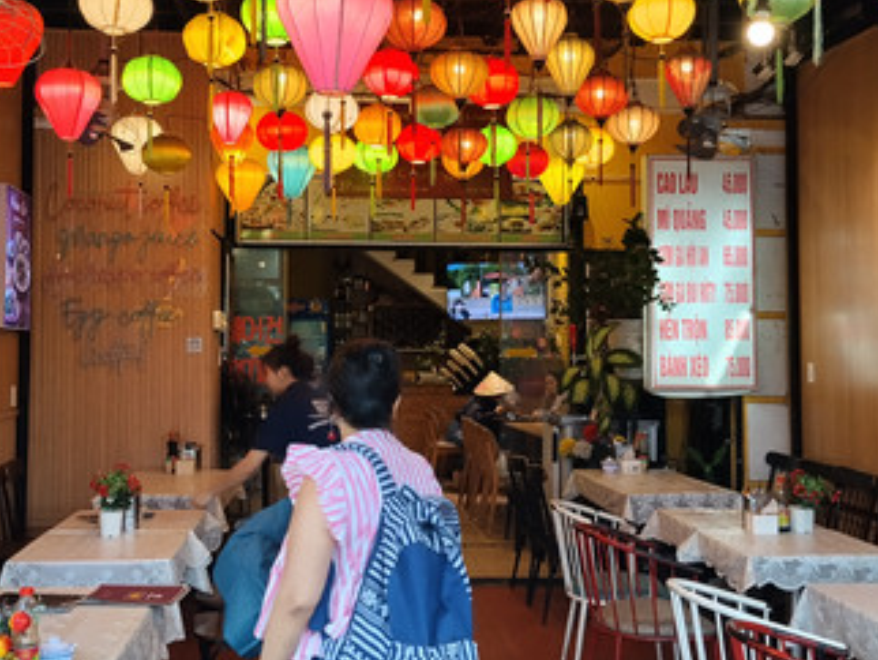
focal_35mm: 45
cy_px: 282
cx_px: 376
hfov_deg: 41.9
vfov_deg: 32.2
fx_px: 1142
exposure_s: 1/50
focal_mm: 4.22
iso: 80
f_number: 1.8
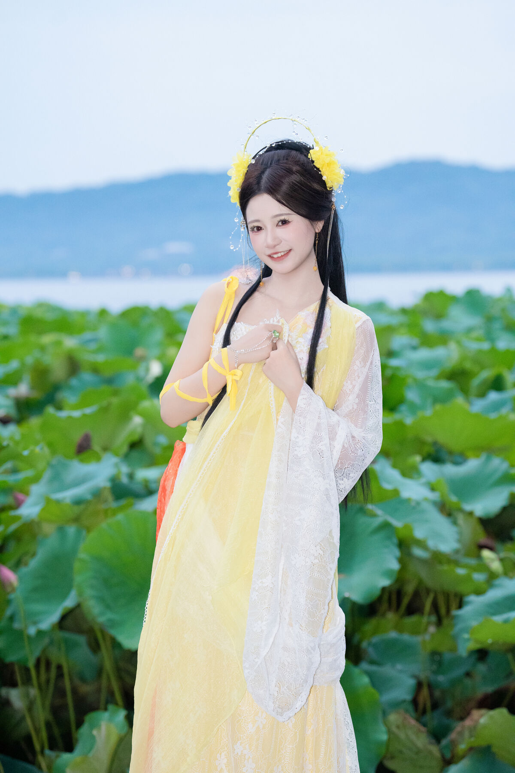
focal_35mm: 88
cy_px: 386
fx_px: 1888
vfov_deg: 23.1
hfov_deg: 15.5
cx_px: 258
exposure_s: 1/250
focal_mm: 88
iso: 8000
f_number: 3.5
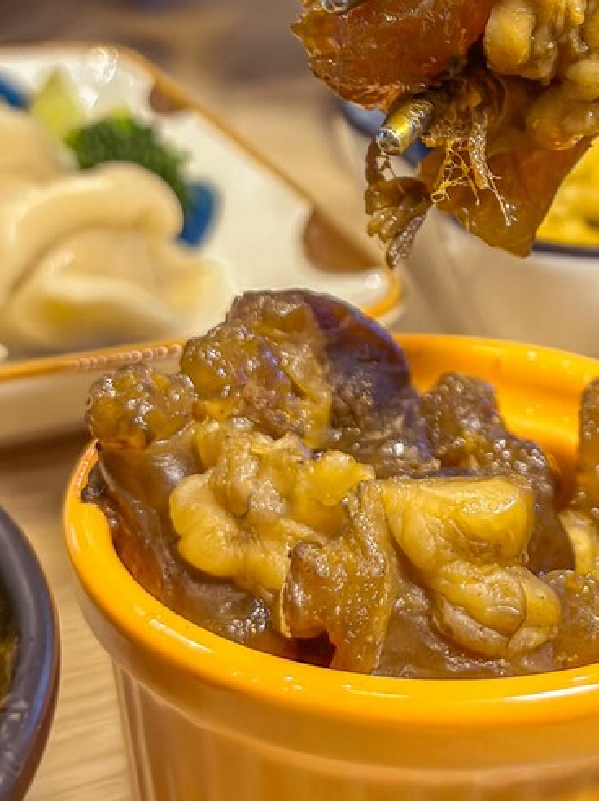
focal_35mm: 83
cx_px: 479
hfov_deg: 17.6
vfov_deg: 23.3
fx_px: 1918
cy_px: 189
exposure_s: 1/40
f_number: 1.8
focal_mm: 6.86
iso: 320
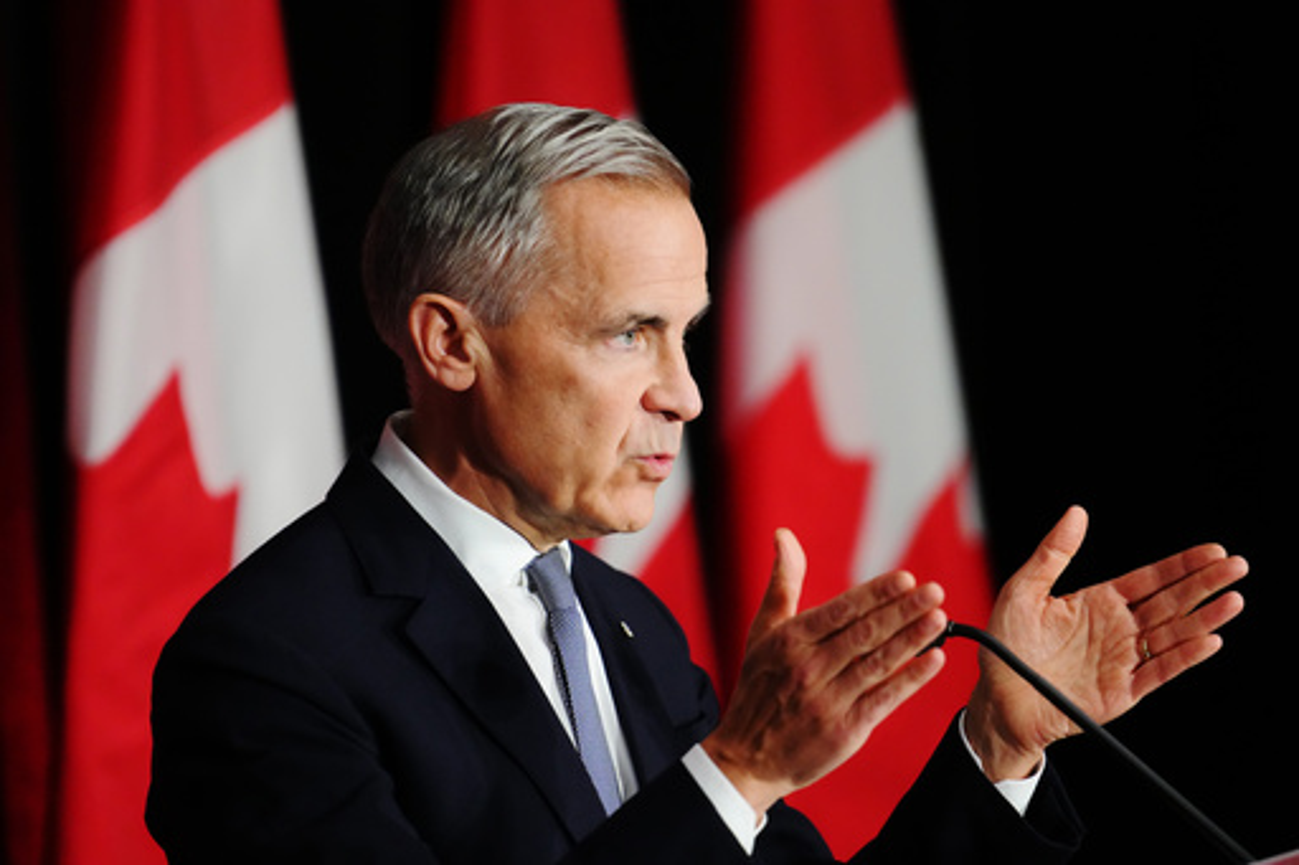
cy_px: 432
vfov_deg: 4.9
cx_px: 650
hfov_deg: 7.4
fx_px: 10100
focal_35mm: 280
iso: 6400
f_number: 4
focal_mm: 280
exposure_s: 1/400
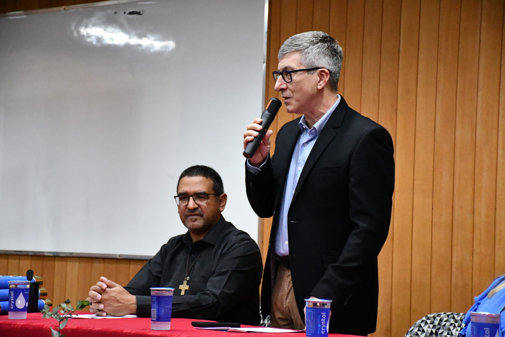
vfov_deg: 12.2
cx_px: 252
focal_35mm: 112
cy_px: 168
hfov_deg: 18.3
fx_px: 1571
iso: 7200
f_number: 5
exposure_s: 1/125
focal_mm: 75
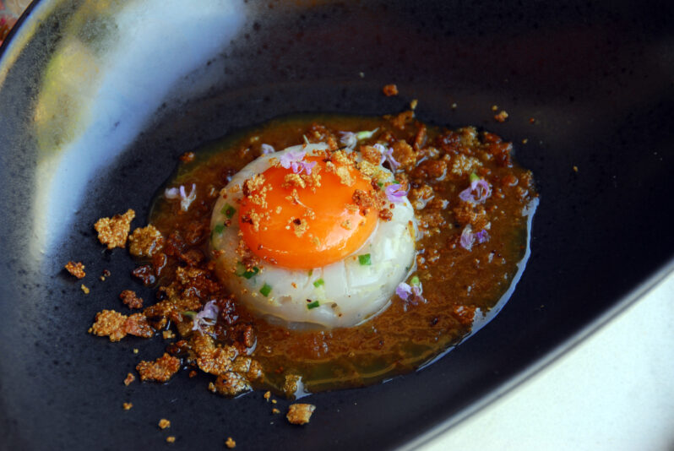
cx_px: 337
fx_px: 3374
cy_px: 226
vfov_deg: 7.6
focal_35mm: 180
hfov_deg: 11.4
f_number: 5.3
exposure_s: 1/20
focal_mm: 120
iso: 200
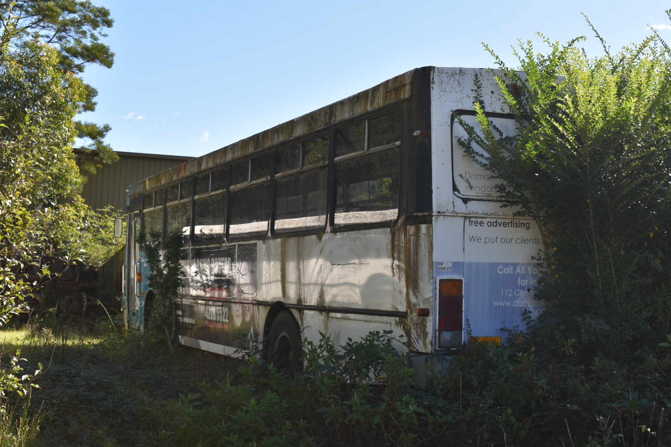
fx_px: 951
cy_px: 224
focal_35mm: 51
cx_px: 336
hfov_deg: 38.9
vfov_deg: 26.5
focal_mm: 34
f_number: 8
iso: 220
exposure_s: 1/250
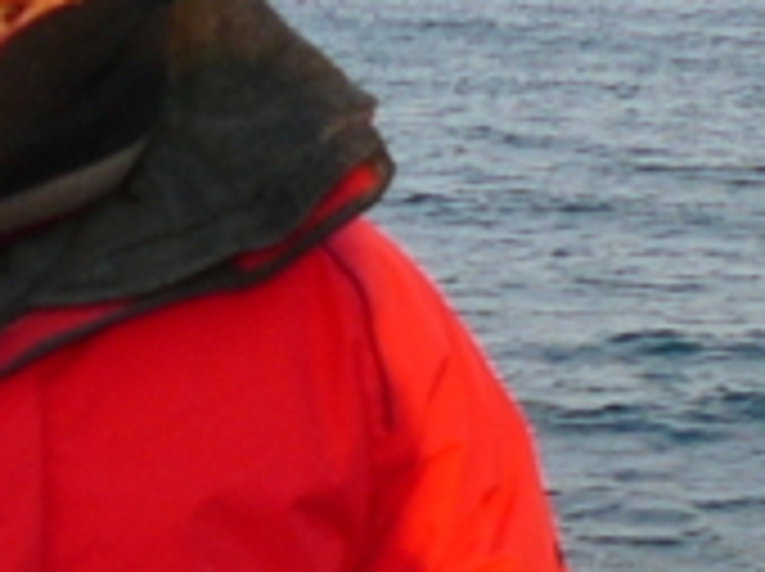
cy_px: 441
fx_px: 3641
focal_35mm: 165
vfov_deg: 9.0
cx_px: -153
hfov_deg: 11.7
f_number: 2.8
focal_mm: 5.2
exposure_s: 1/320
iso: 80
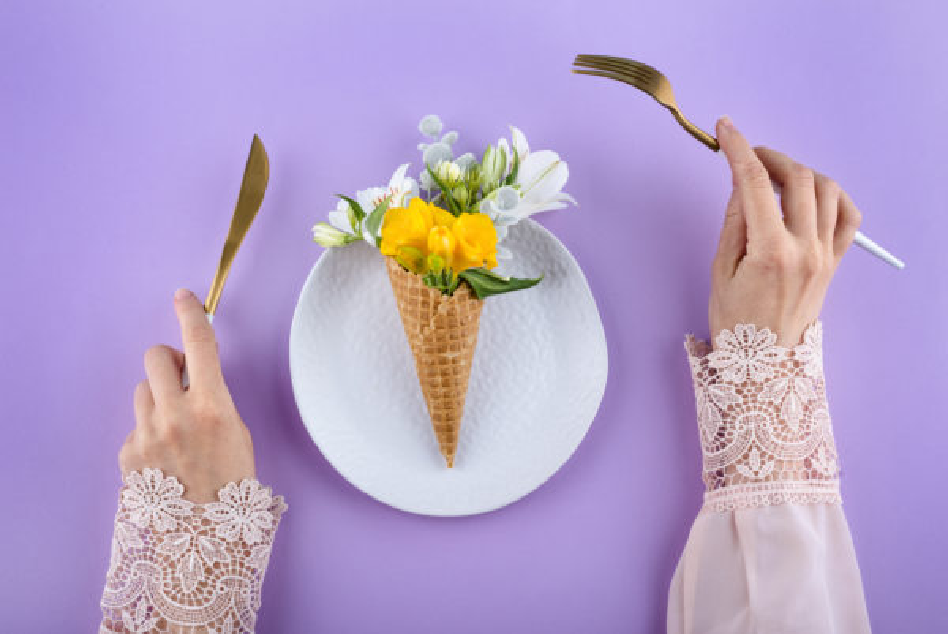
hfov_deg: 39.6
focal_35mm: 50
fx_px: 1318
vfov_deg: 27.0
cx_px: 474
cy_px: 317
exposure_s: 1/100
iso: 100
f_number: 10
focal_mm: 50
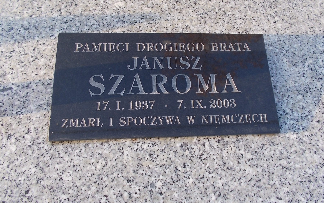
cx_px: 164
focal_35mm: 28
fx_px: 247
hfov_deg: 66.5
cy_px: 86
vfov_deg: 44.4
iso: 80
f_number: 3.2
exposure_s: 1/125
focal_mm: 4.6
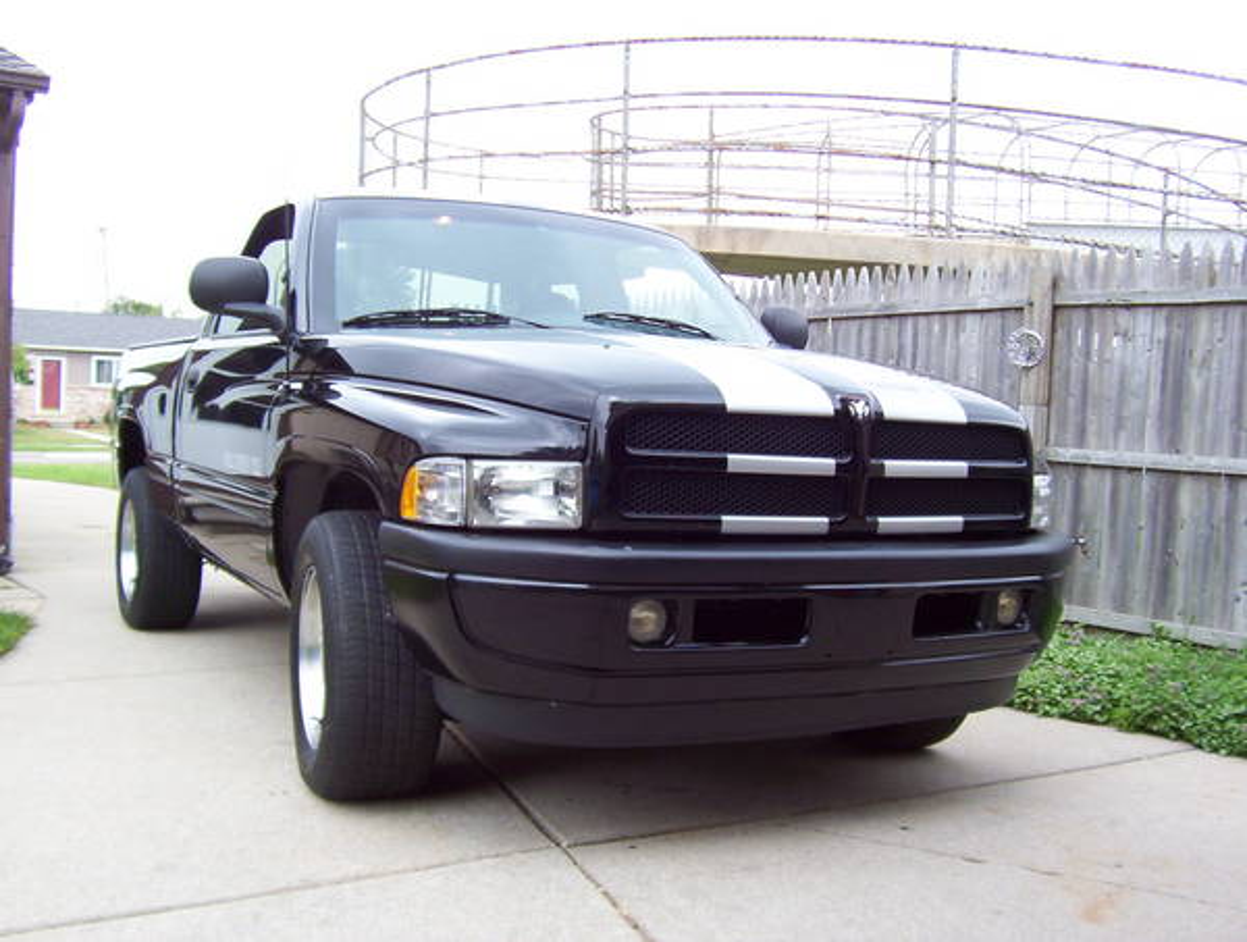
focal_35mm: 36
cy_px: 471
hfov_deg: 51.2
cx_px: 624
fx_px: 1300
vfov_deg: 39.8
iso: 100
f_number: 2.76
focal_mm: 5.54
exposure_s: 1/127
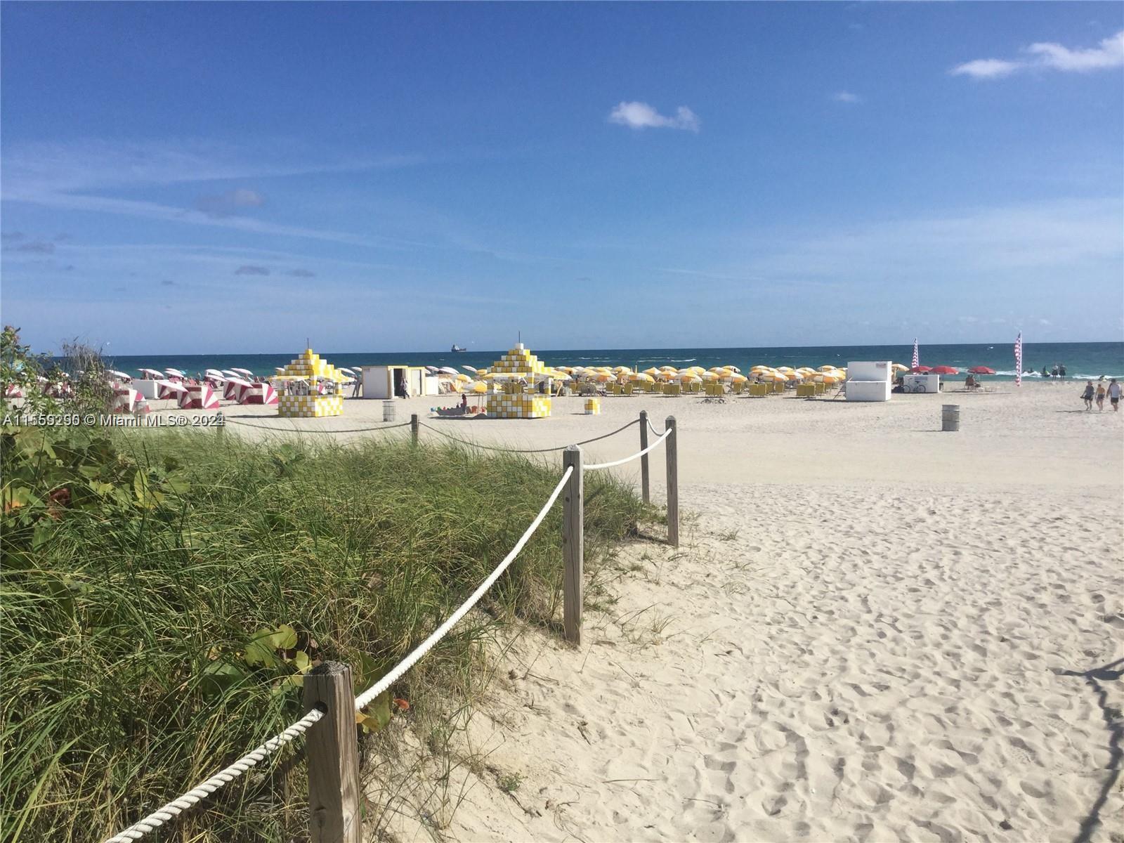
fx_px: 1007
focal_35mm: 31
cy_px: 422
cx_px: 562
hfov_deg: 58.4
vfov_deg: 45.4
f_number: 2.4
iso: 25
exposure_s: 1/2398
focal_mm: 3.3
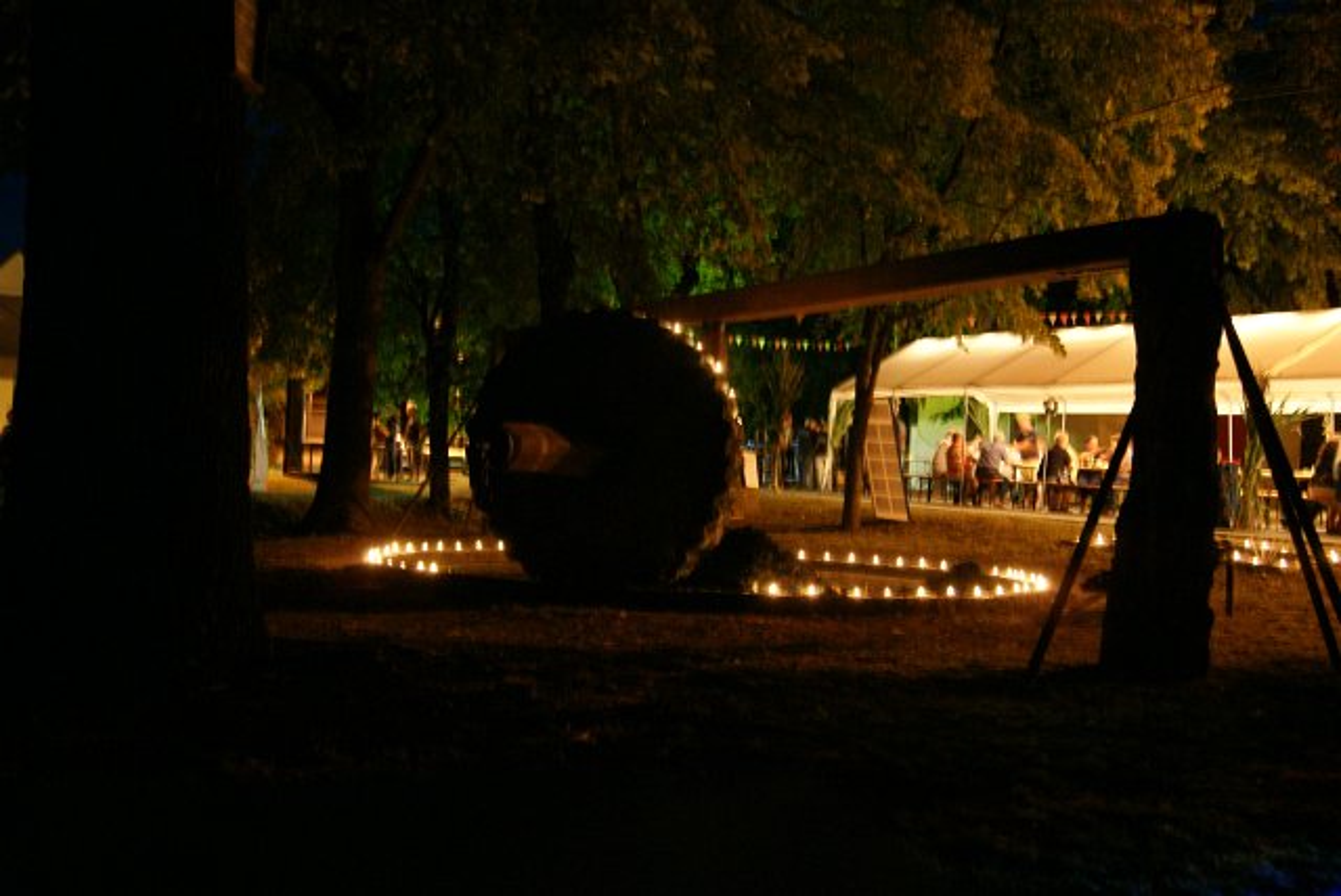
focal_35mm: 36
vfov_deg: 36.9
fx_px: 1342
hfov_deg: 53.1
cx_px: 670
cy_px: 448
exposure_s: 1.6
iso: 800
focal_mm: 24
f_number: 4
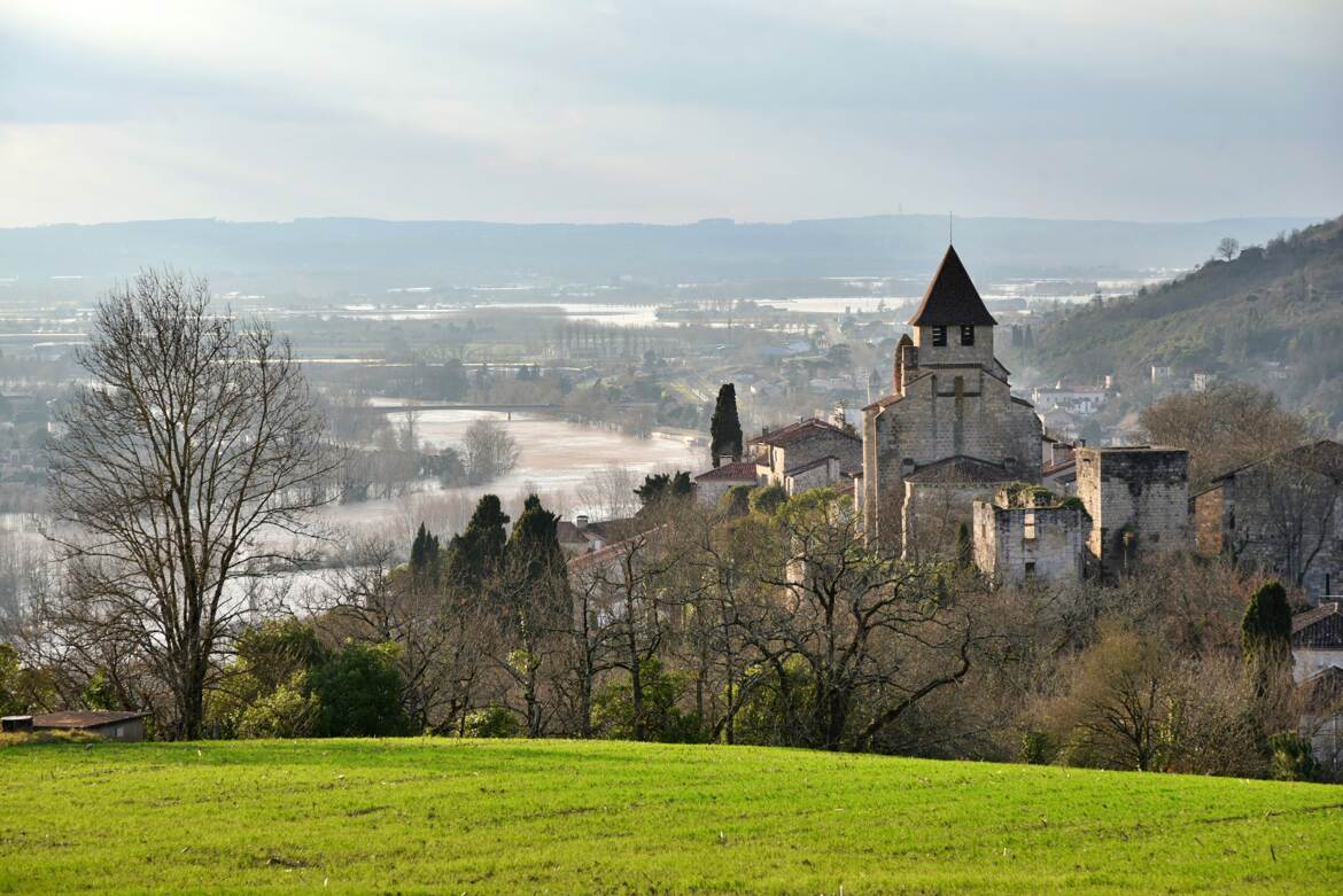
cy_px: 448
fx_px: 4478
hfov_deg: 17.1
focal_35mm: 120
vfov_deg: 11.4
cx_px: 672
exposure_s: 1/250
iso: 320
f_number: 8
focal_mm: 120
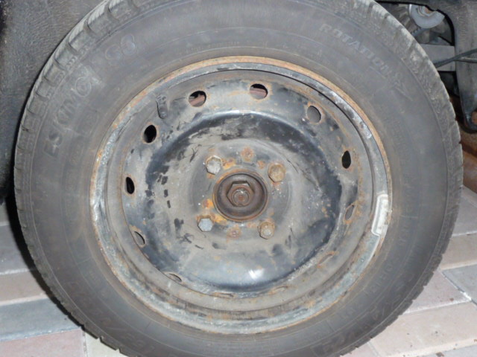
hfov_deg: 38.2
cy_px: 178
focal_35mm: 50
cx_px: 238
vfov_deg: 29.1
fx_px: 689
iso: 160
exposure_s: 1/30
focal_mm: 5
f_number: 3.4
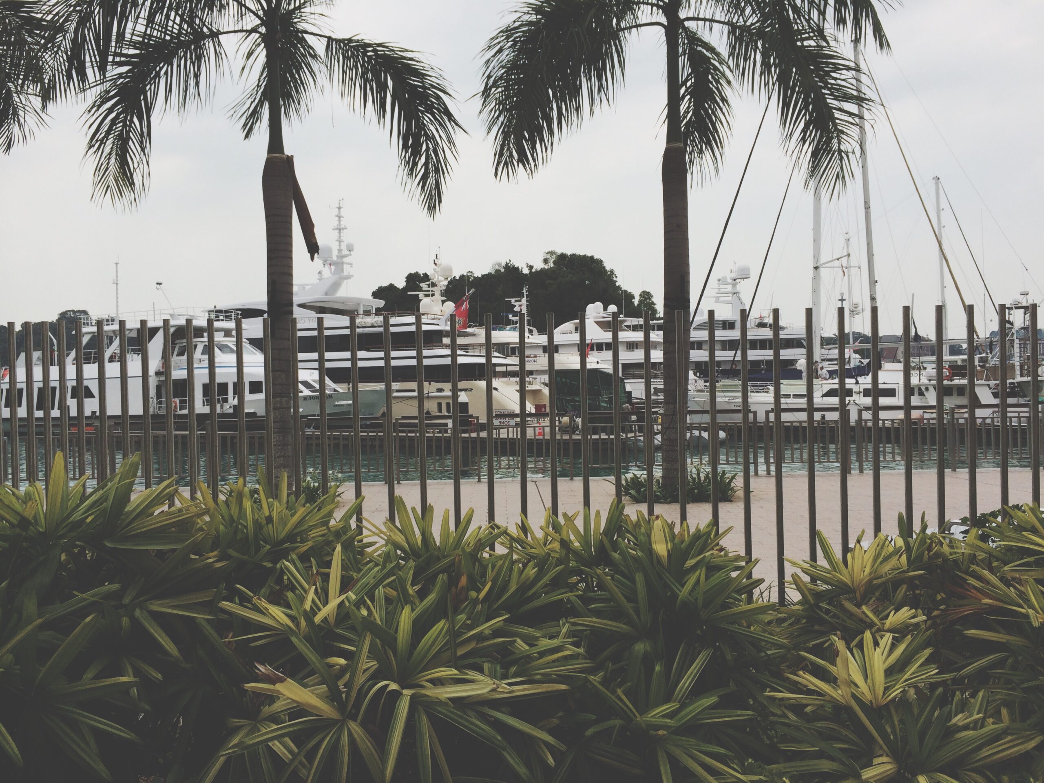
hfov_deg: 60.0
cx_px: 522
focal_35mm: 30
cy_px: 392
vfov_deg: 46.8
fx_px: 905
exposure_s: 1/2933
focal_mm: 4.12
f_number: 2.2
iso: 40
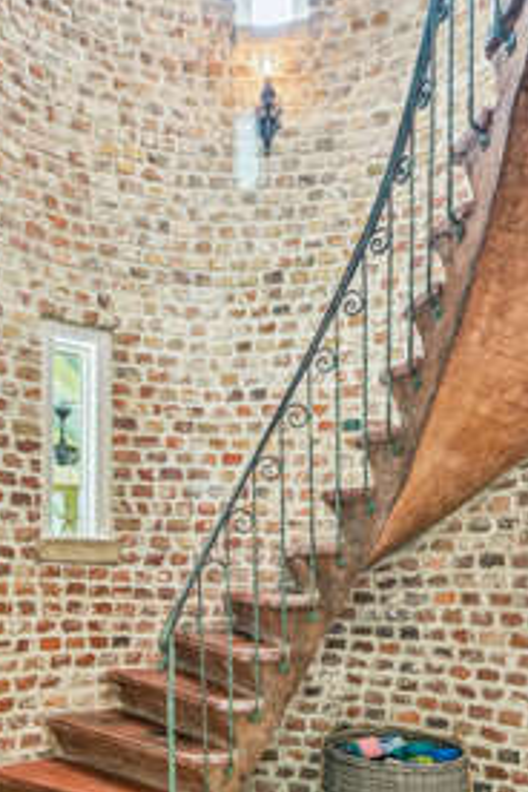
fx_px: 572
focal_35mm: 26
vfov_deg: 66.3
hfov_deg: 49.0
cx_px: 194
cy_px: 565
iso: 100
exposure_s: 1
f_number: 8
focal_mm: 14
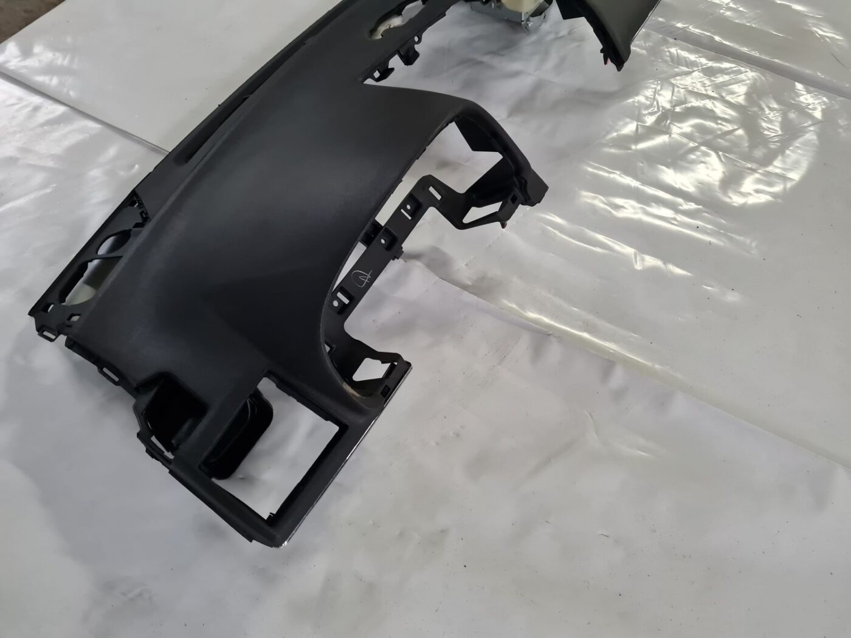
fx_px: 639
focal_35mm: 26
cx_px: 426
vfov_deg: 53.1
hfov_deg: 67.3
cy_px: 319
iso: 400
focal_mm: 5.4
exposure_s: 1/50
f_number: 1.8
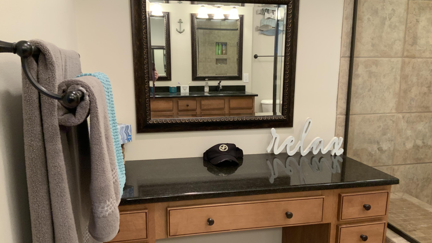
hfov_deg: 61.0
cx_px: 216
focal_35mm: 32
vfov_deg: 36.6
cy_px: 140
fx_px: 367
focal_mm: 3
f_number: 1.8
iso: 200
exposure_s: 1/60
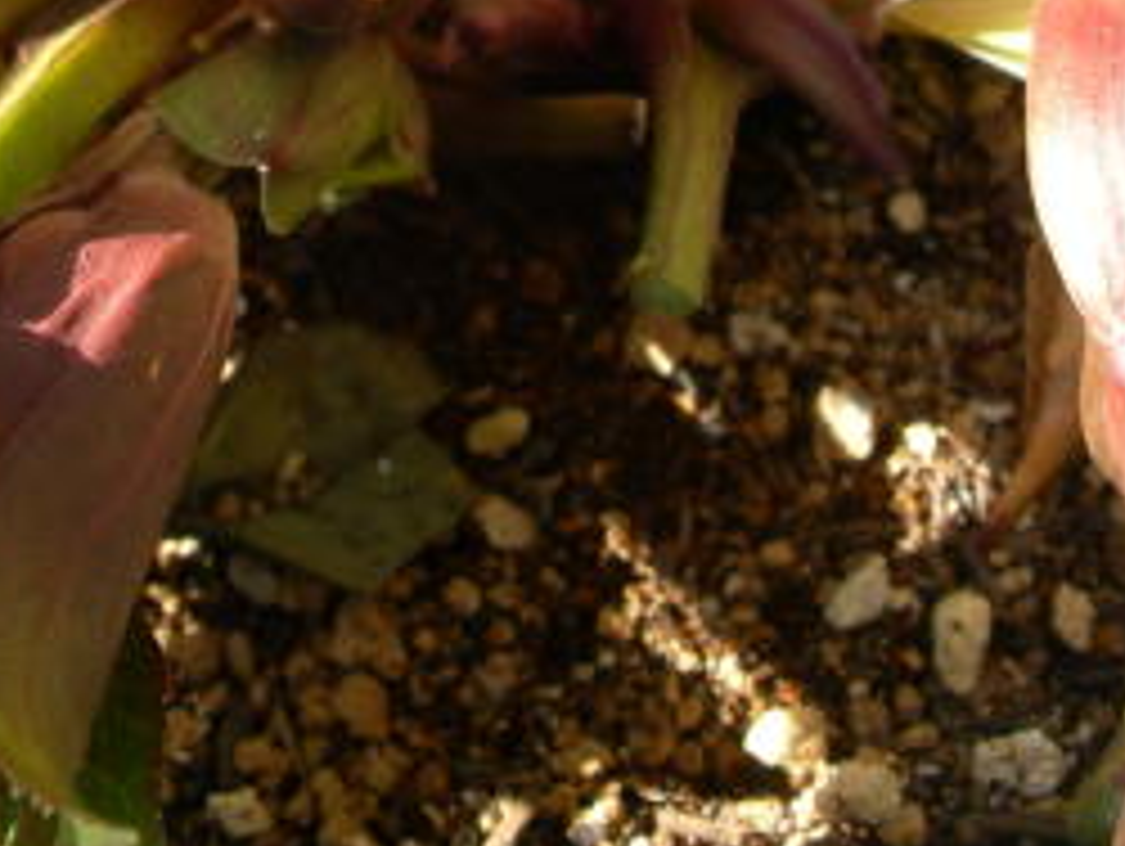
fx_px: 2472
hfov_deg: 25.6
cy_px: 79
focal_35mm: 76
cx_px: 423
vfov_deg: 19.1
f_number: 4.8
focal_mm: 7.8
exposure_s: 1/102
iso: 50
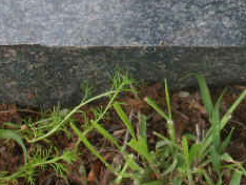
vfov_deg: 10.2
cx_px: 248
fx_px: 1010
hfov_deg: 13.7
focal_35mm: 142
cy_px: -56
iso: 50
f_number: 3.3
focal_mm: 8.7
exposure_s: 1/180
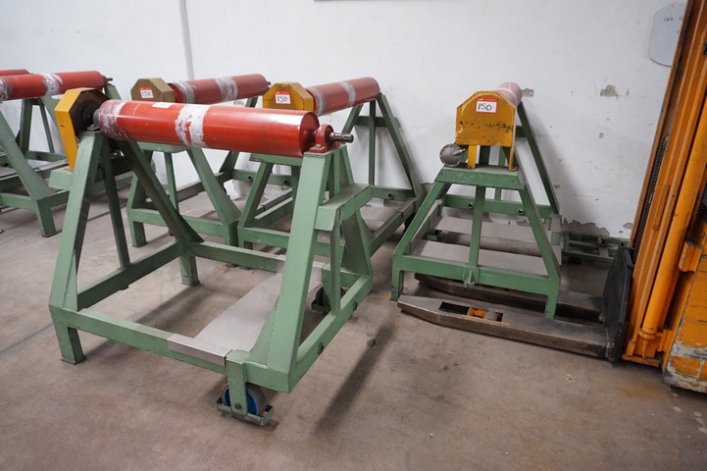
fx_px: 471
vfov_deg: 53.1
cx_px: 354
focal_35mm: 24
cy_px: 236
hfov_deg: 73.8
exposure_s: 1/160
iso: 3200
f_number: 3.5
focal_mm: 16
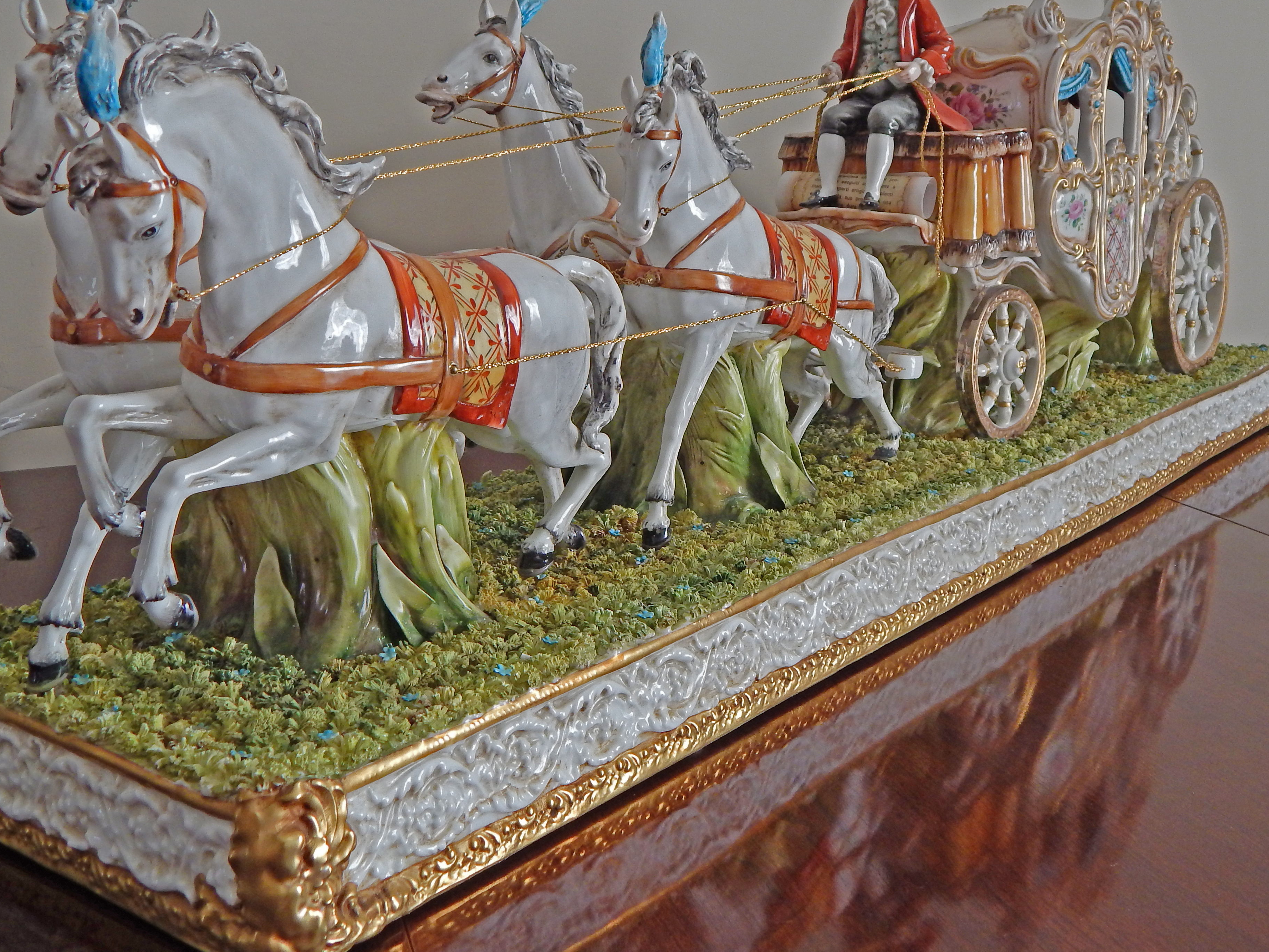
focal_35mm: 39
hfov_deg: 47.7
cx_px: 722
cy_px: 414
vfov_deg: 36.8
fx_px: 1430
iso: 160
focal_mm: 5.6
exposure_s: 1/30
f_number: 3.2
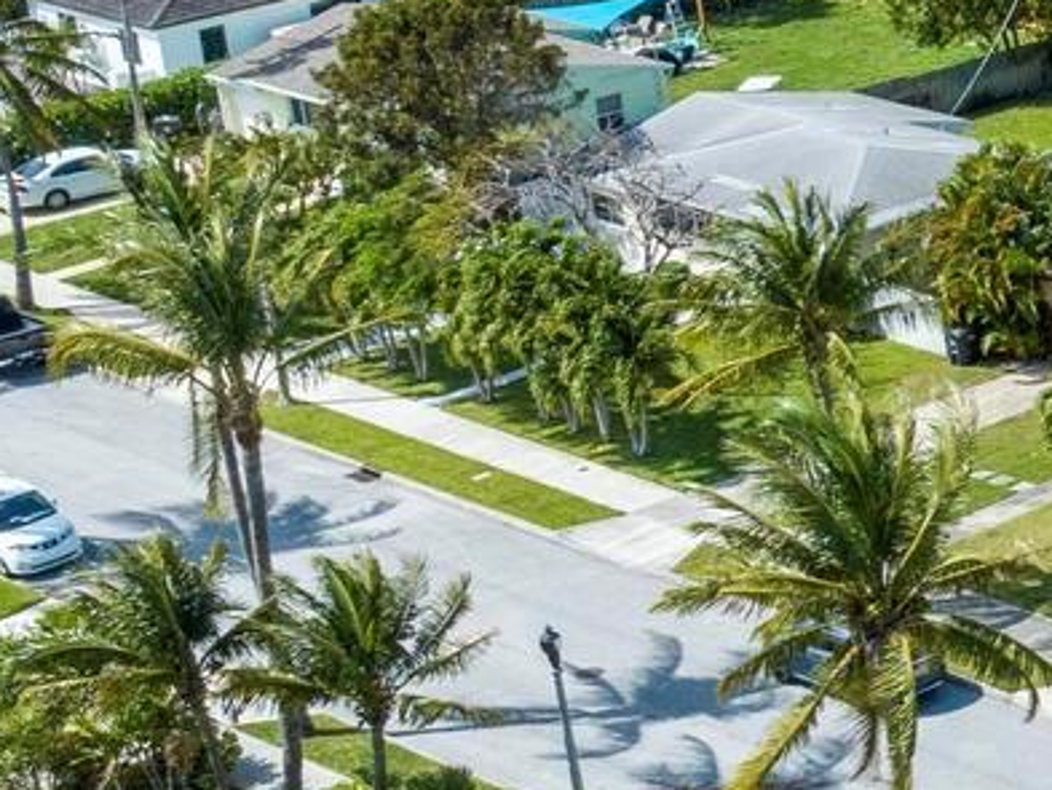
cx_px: 2645
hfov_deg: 12.1
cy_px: 129
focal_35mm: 125
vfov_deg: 11.8
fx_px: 3800
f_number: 5.6
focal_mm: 12.29
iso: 200
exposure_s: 1/80
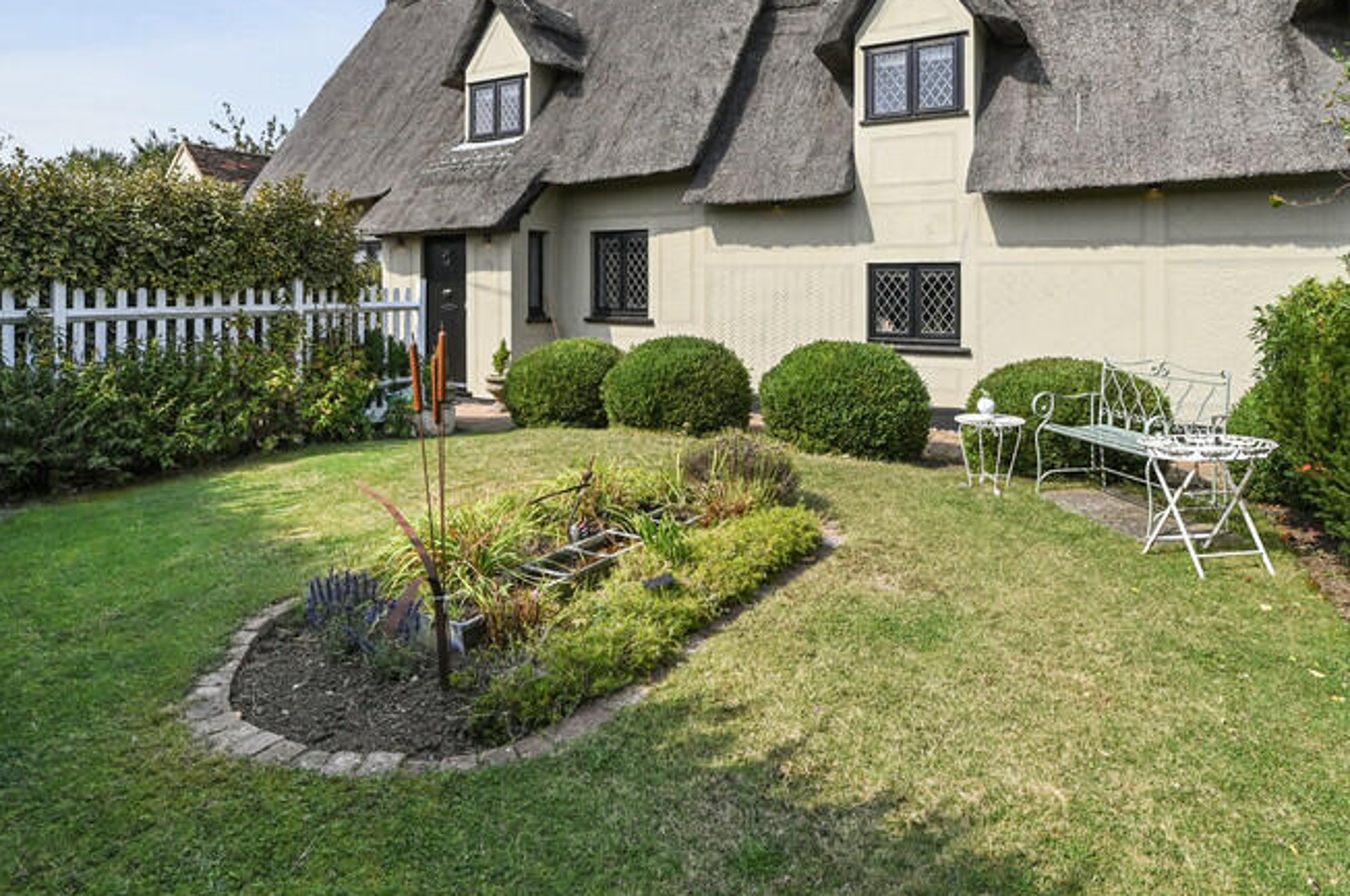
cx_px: 673
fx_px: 824
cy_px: 297
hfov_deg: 78.6
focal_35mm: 22
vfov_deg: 55.9
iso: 400
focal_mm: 14
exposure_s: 1/400
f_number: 13
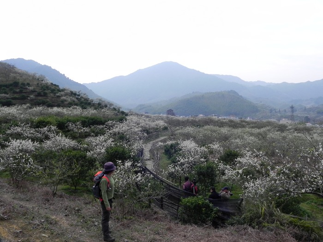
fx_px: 271
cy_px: 121
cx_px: 162
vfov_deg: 48.2
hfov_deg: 61.7
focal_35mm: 29
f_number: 7.1
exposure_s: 1/352
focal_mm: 5.2
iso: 160
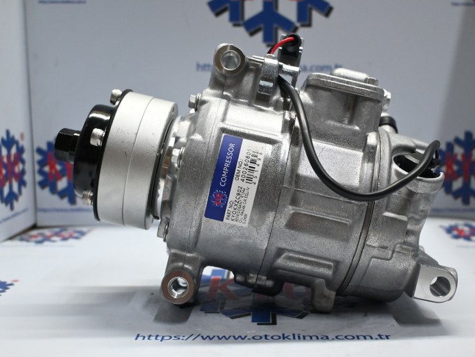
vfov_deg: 34.7
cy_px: 177
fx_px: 570
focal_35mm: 42
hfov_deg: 45.2
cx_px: 259
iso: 1250
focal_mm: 25
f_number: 4.2
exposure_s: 1/125
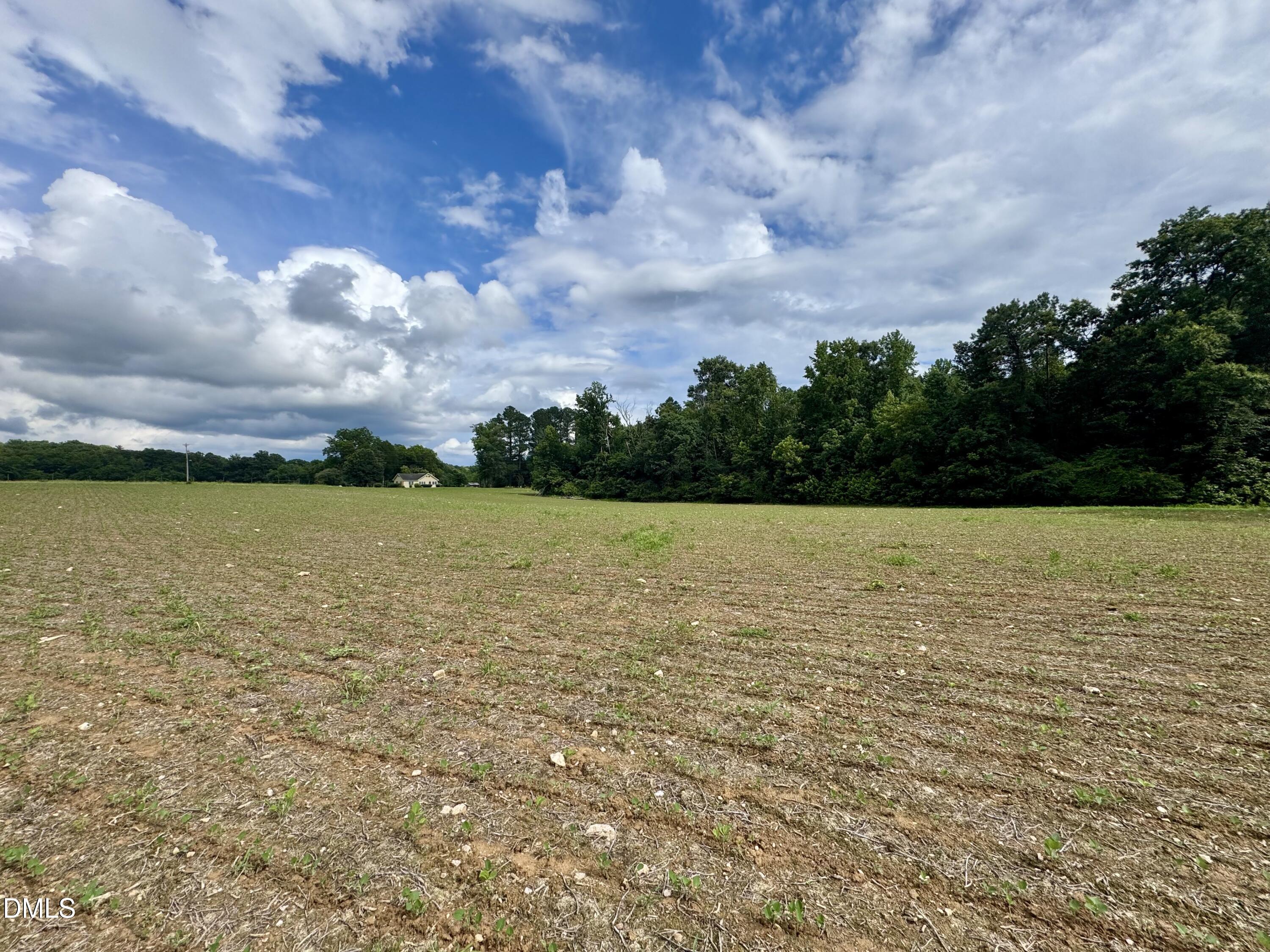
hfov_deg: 102.1
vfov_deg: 85.7
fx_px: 514
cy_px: 476
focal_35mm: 14
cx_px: 635
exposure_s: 1/2415
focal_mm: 2.22
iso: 40
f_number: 2.2
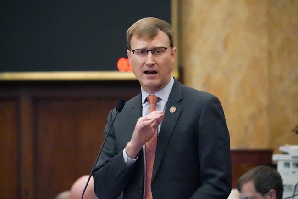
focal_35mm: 312
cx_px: 149
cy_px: 100
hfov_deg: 6.6
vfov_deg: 4.4
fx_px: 2582
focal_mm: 312
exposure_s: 1/250
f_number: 5.6
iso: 25600
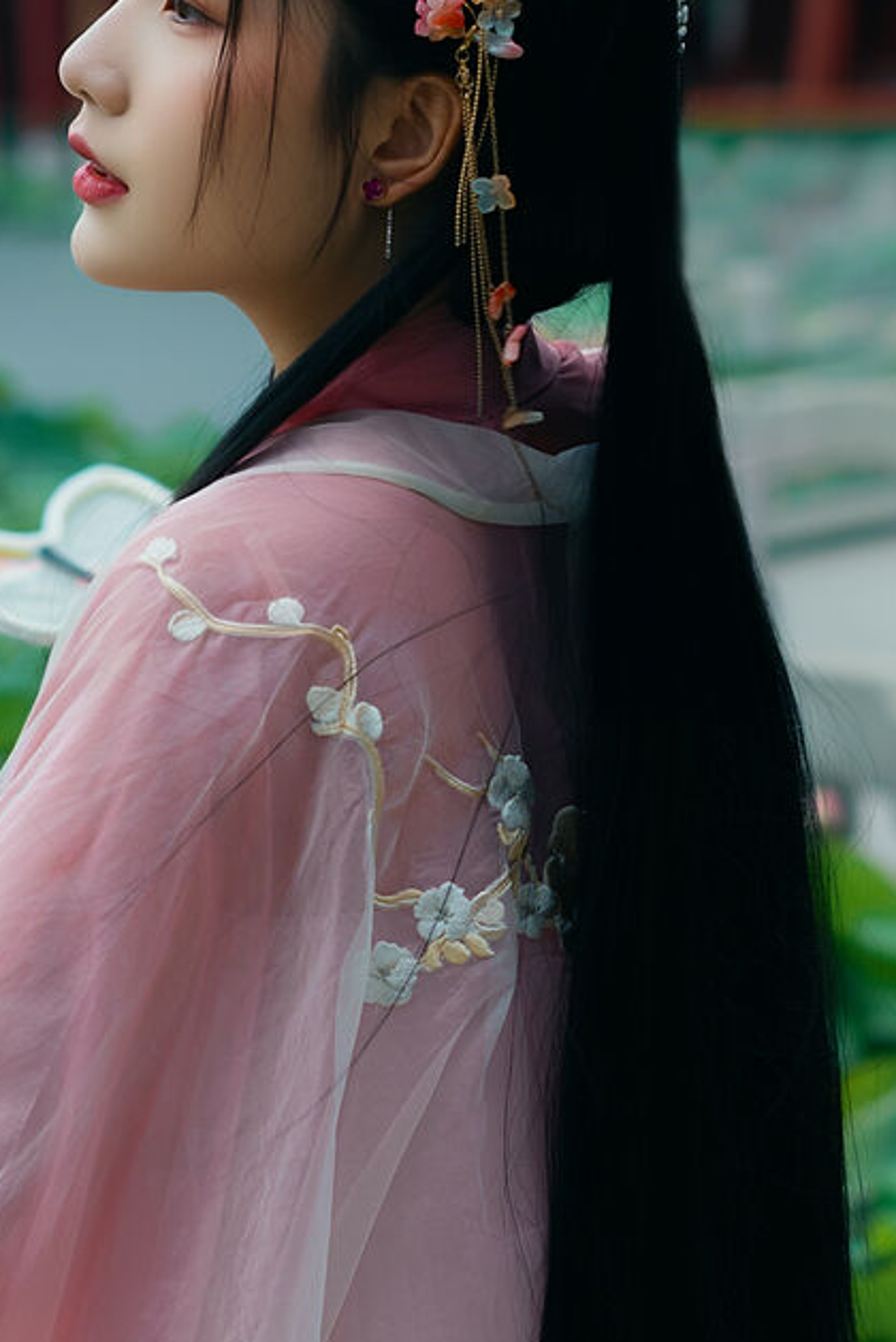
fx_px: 5332
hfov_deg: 9.6
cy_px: 562
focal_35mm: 143
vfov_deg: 14.3
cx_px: 395
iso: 100
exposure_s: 1/250
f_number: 2.8
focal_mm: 50
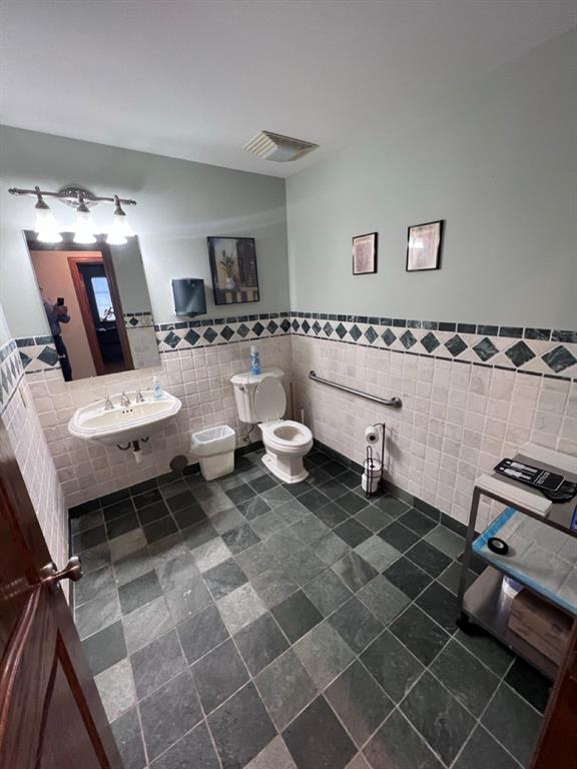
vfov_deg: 106.2
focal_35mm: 13
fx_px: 289
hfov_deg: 89.9
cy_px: 384
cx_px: 288
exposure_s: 1/60
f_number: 1.8
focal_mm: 1.57
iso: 320
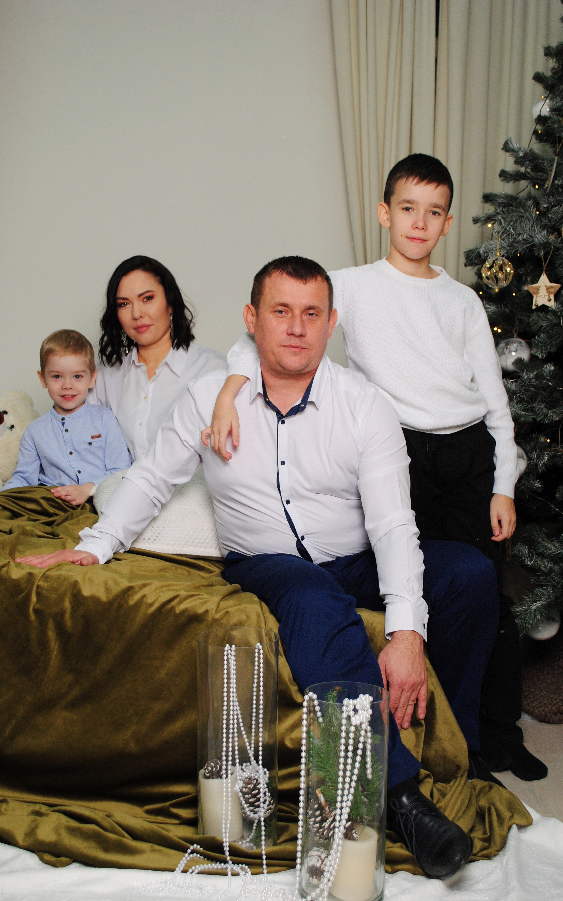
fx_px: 1093
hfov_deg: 28.9
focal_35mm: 45
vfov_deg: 44.8
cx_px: 278
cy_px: 450
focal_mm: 29
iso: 400
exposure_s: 1/125
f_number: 5
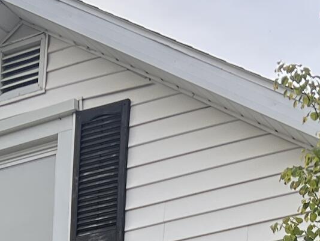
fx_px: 1350
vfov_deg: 9.1
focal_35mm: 146
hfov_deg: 13.5
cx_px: 170
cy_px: 594
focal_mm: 5.7
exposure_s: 1/526
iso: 50
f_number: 1.5
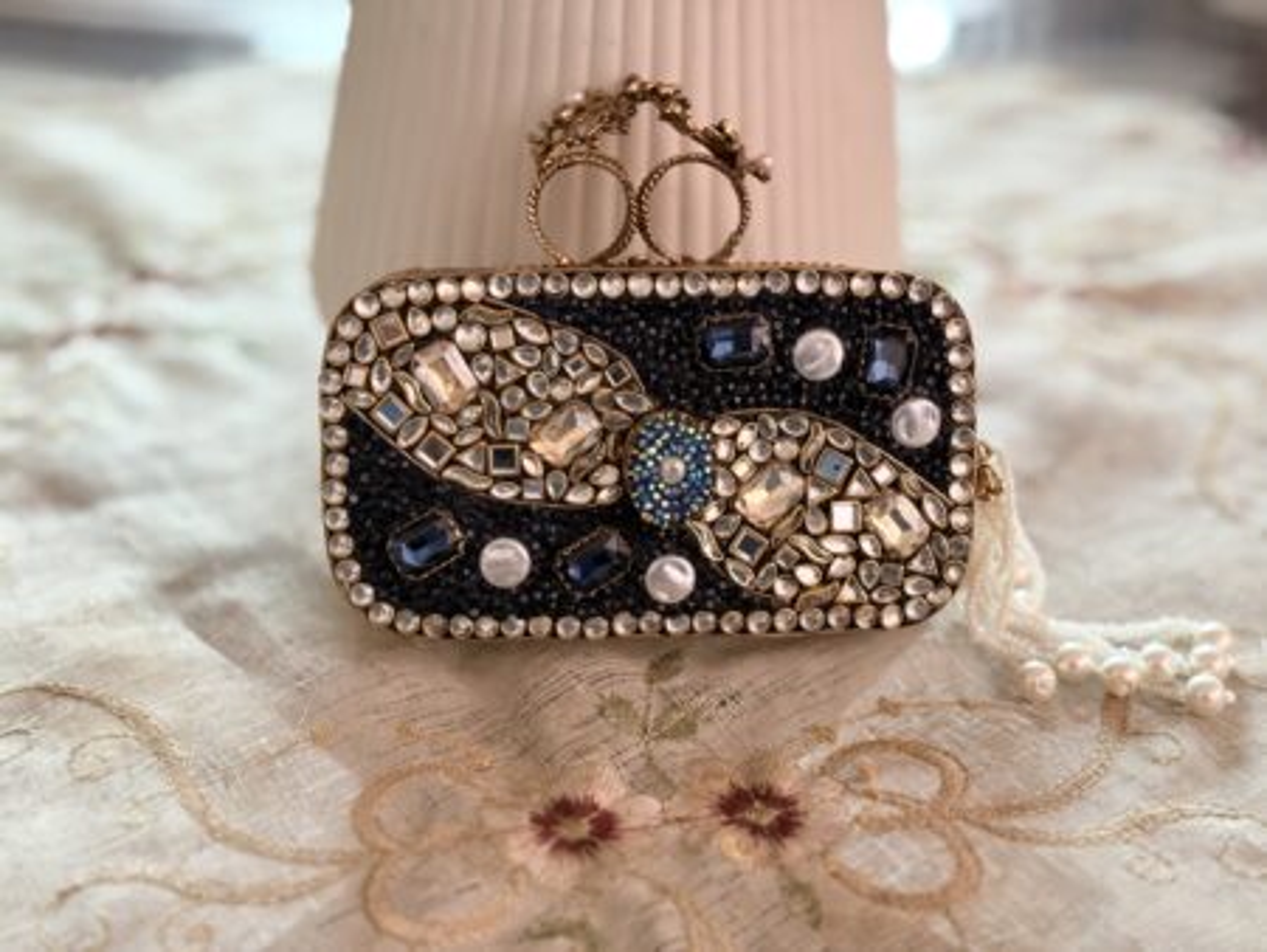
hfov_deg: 39.6
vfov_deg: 30.3
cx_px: 634
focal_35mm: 48
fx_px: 1758
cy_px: 476
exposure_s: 1/40
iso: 250
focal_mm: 6.76
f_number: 1.78
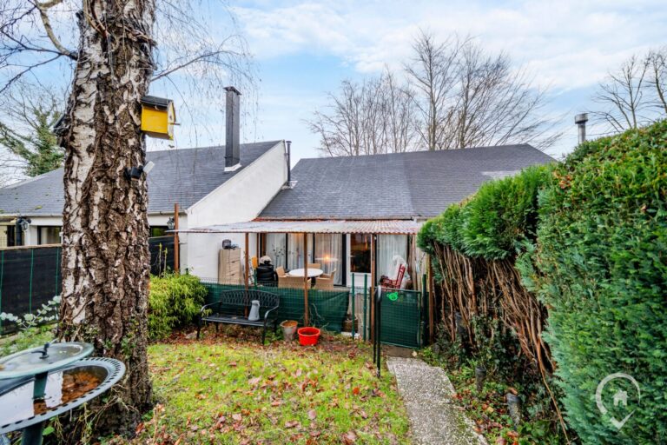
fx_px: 222
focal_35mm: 12
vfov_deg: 90.0
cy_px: 222
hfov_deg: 112.6
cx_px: 334
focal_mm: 12
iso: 400
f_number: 4
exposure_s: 1/125
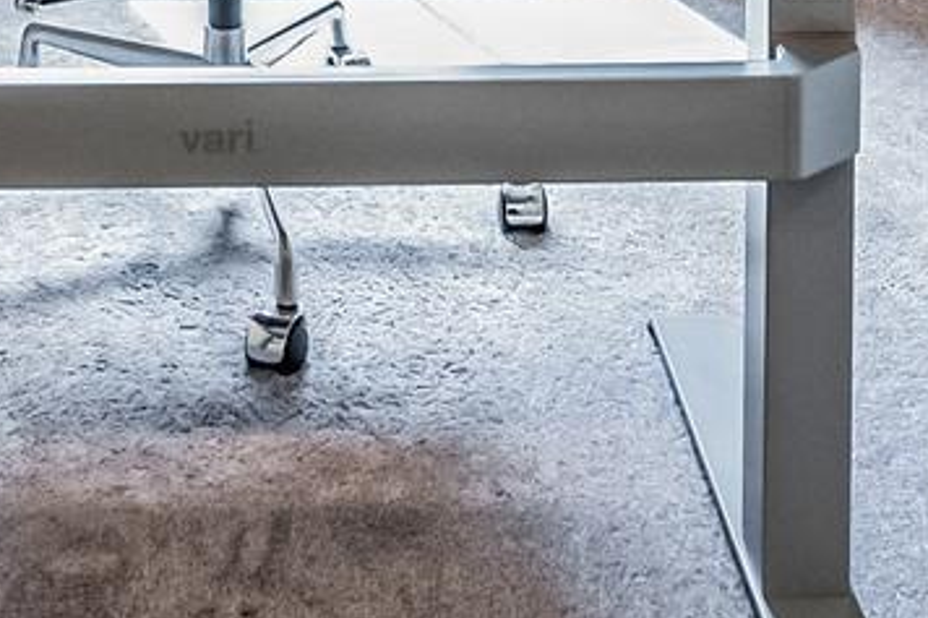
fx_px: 2370
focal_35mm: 92
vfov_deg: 11.9
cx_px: 209
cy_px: -888
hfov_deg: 21.9
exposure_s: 1/60
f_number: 4
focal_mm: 16
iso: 800
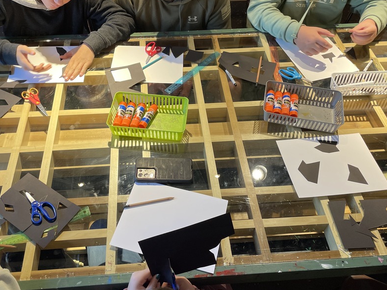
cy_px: 123
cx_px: 172
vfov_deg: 41.7
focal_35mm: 34
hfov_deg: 53.9
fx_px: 380
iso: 80
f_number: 1.6
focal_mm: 4.2
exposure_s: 1/60
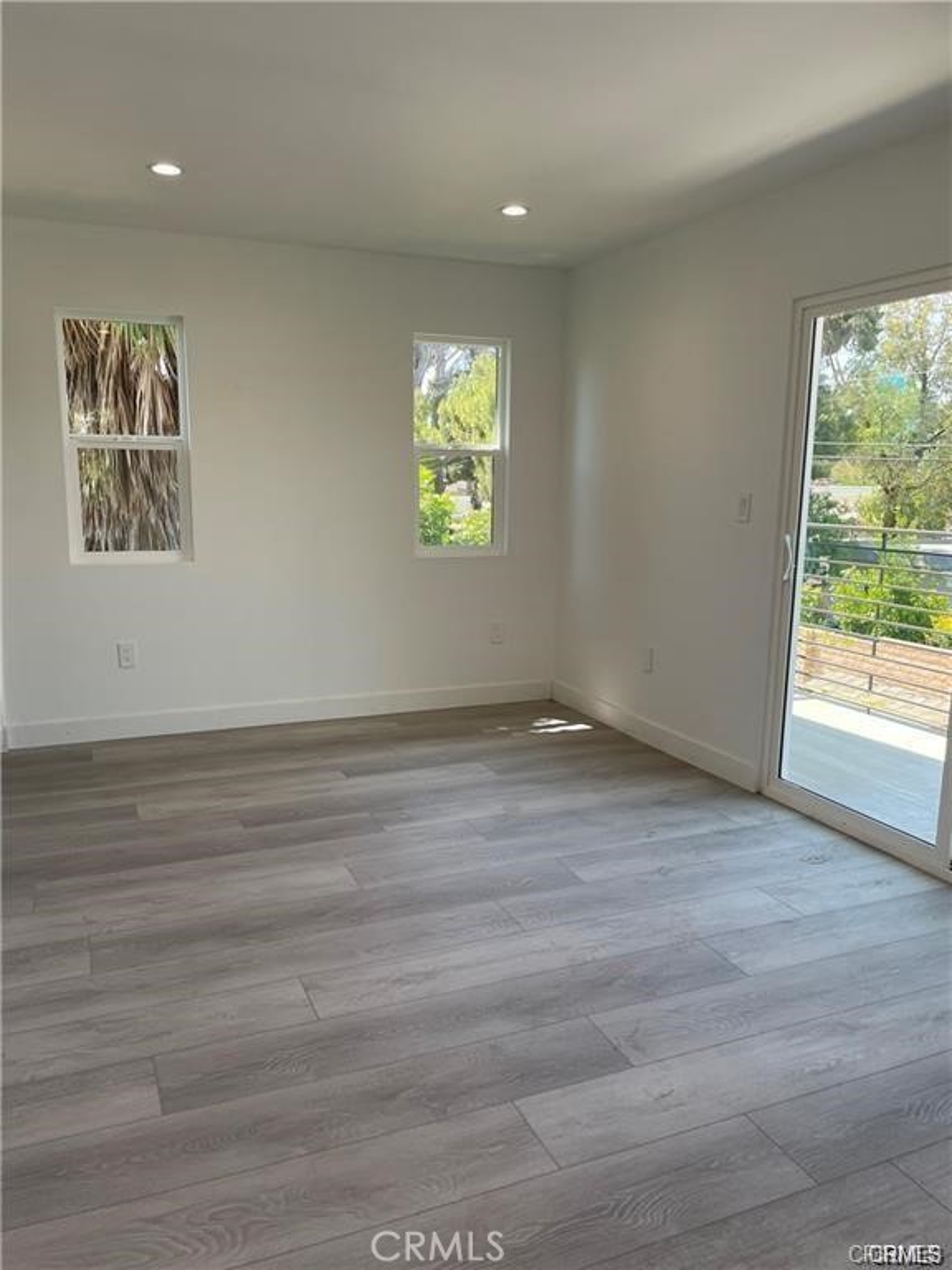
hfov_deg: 53.1
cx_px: 476
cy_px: 635
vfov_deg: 67.3
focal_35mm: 26
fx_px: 953
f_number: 1.6
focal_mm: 4.2
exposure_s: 1/181
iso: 32
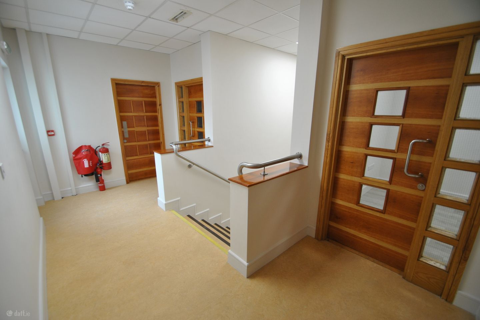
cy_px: 160
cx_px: 240
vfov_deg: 77.3
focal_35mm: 15
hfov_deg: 100.4
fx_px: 200
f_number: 3.5
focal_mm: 10
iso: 200
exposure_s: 1/30
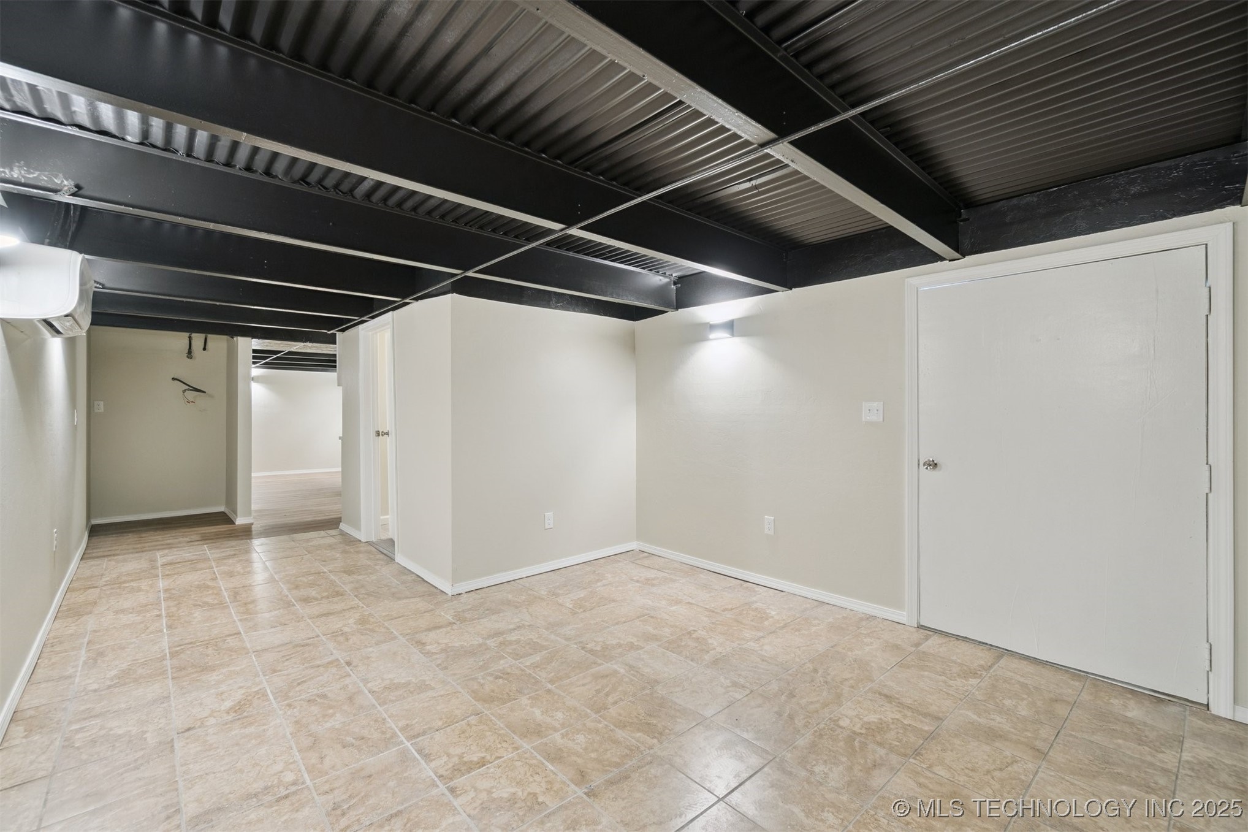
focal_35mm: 15
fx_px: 520
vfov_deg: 77.3
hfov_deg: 100.4
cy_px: 416
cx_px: 624
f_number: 6.3
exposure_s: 1/3.33
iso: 200
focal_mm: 10
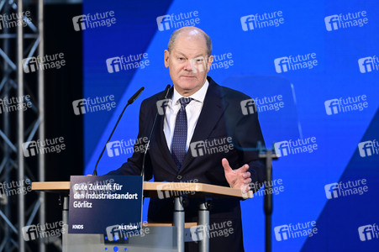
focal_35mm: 200
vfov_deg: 6.9
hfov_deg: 10.3
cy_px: 126
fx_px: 2104
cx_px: 190
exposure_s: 1/320
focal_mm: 200
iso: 1250
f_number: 3.5
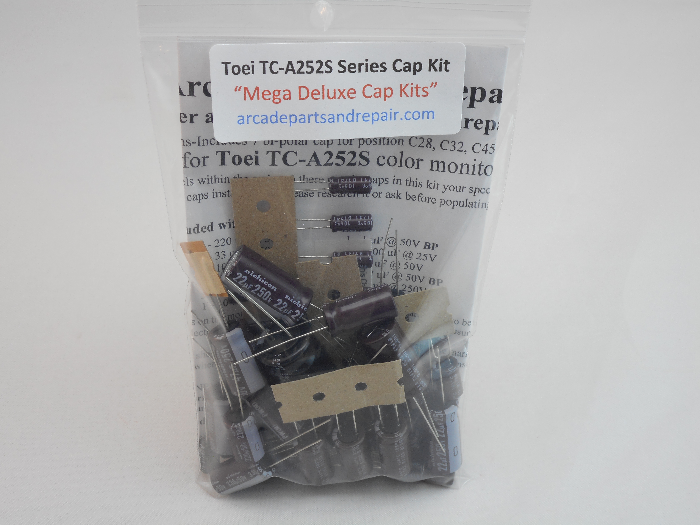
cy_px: 262
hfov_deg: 37.5
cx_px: 350
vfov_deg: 28.6
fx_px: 1031
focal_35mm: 51
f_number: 4.9
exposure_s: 1/30
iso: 100
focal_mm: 9.1
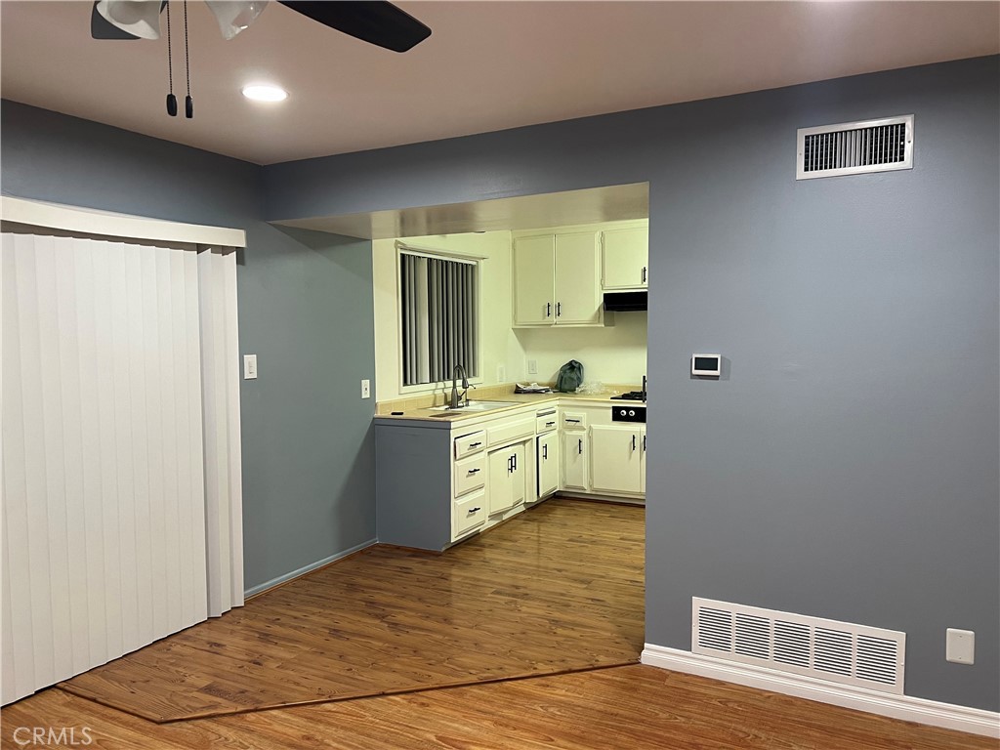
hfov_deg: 67.3
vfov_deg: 53.1
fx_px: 751
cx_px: 500
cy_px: 375
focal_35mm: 26
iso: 125
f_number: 1.5
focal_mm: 5.7
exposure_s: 1/60
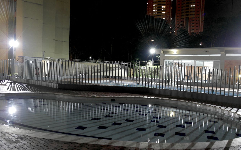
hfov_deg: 61.2
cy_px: 75
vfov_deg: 40.6
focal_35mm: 31
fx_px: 204
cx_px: 120
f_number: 3.5
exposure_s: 1.3
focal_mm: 20
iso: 400
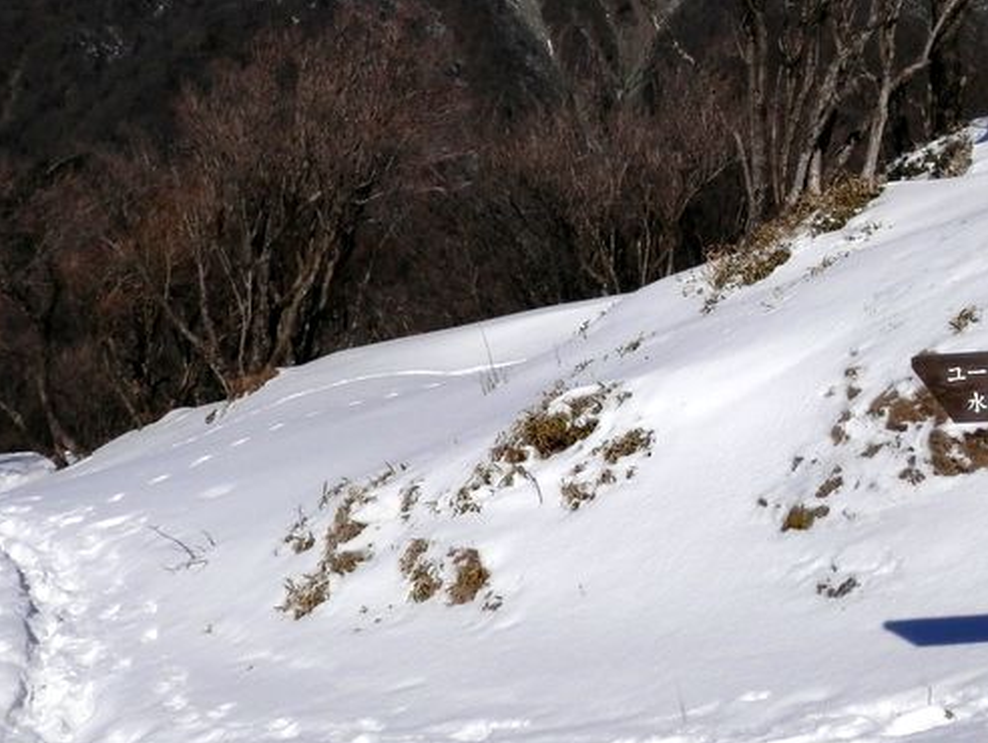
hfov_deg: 29.8
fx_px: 1857
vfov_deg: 22.4
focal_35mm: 65
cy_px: 180
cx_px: 526
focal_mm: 7.3
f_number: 10.4
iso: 80
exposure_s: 1/640
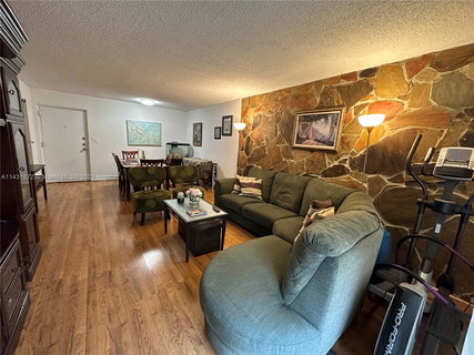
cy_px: 178
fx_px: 192
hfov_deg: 102.1
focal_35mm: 14
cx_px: 237
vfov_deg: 85.6
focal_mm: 2.22
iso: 500
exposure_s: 1/60
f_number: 2.2
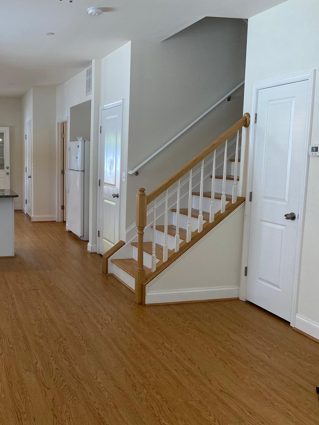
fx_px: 430
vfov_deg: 52.6
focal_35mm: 35
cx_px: 38
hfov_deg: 38.2
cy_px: 211
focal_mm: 4.25
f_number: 1.8
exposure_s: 1/120
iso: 125
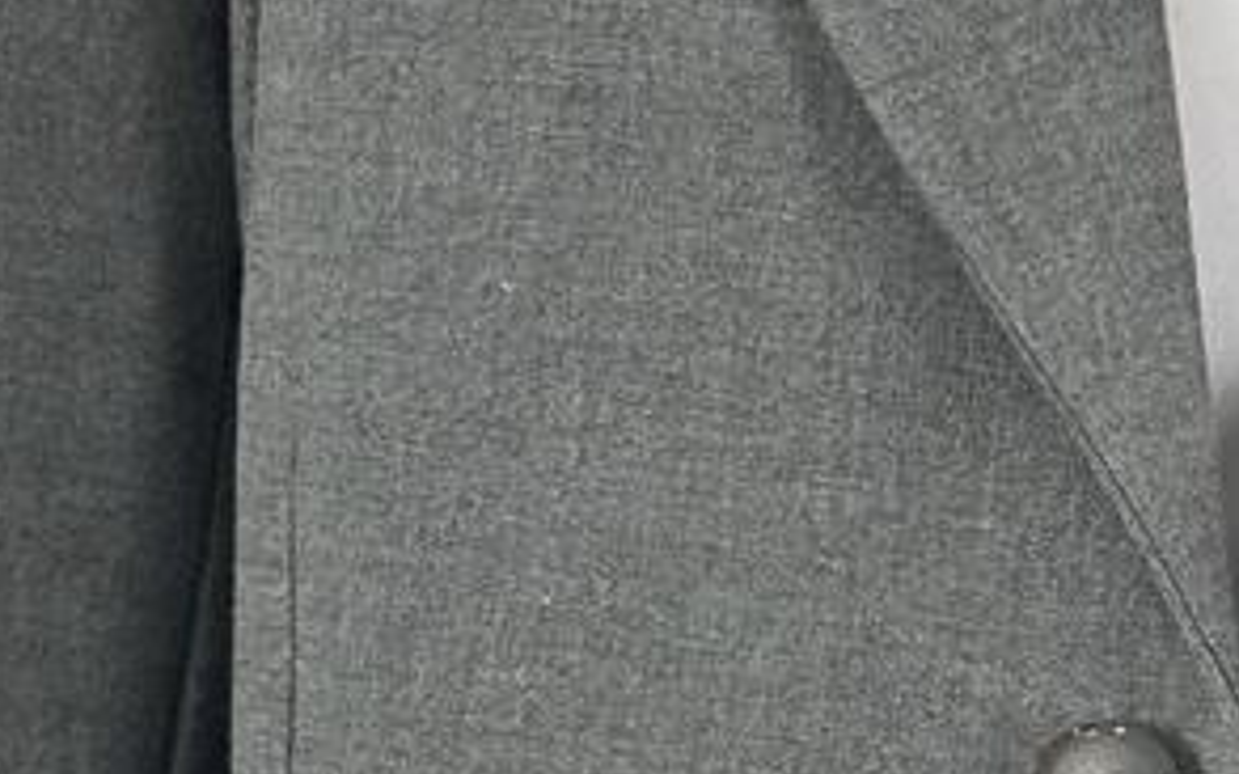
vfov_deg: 4.7
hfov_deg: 7.5
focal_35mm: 278
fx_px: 9385
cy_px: 1472
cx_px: 1429
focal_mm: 6.86
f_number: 1.78
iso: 80
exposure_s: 1/244
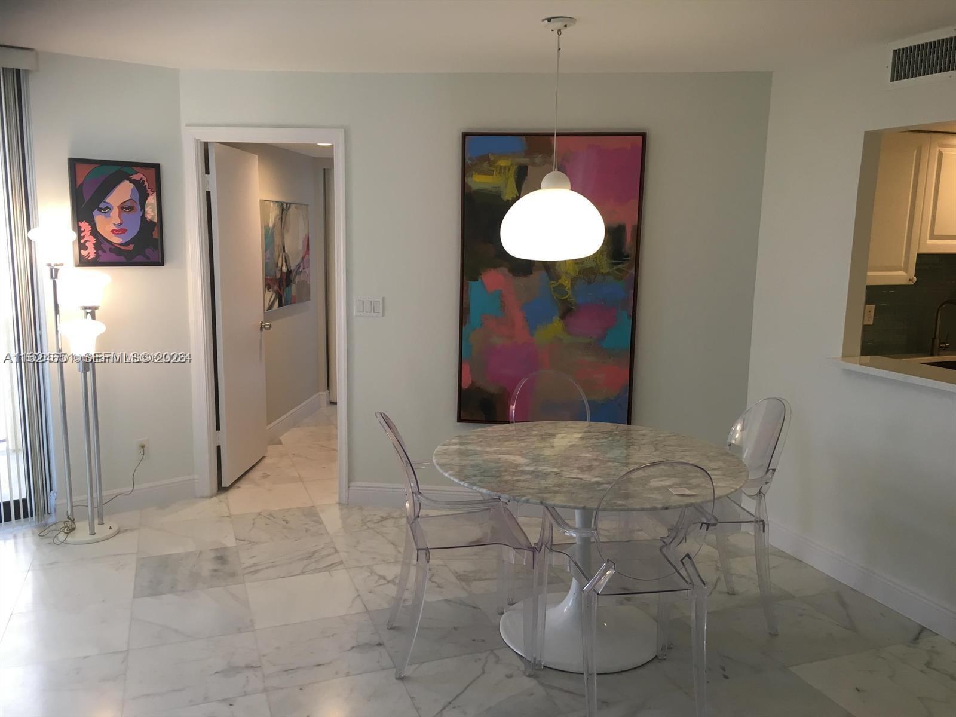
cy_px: 358
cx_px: 478
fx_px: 801
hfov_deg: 61.7
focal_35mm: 29
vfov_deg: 48.2
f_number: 2.2
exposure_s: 1/30
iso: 50
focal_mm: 4.15
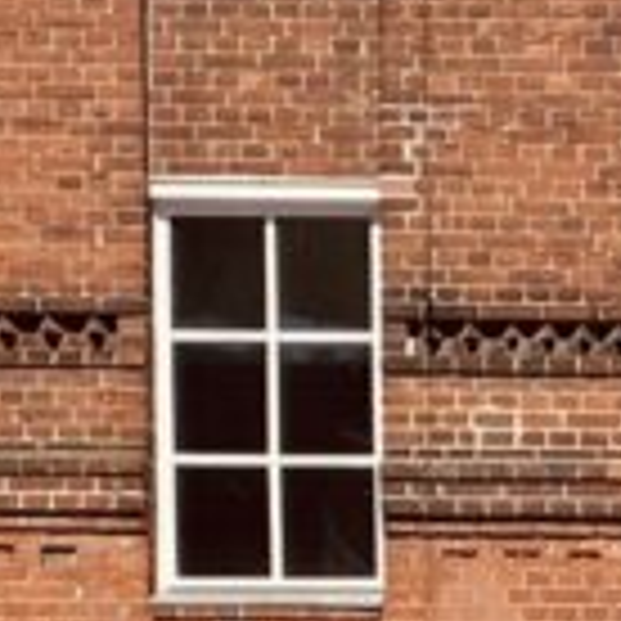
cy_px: 1156
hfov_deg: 9.3
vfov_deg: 9.7
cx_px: 1408
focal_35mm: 171
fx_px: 3471
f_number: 1.8
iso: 32
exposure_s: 1/2625
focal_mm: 4.25
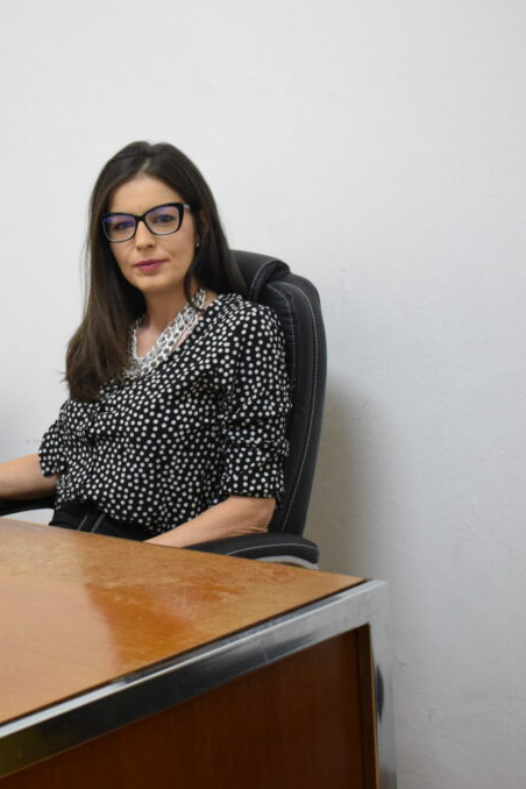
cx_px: 42
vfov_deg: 30.6
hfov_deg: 20.2
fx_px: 1441
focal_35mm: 66
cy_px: 396
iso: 2200
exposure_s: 1/30
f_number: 4.2
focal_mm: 29
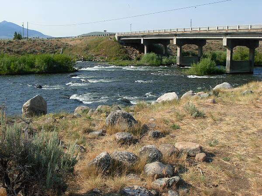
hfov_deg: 49.0
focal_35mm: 38
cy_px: 98
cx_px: 131
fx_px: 288
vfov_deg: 37.7
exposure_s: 1/384
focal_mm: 6.3
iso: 79
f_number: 4.9
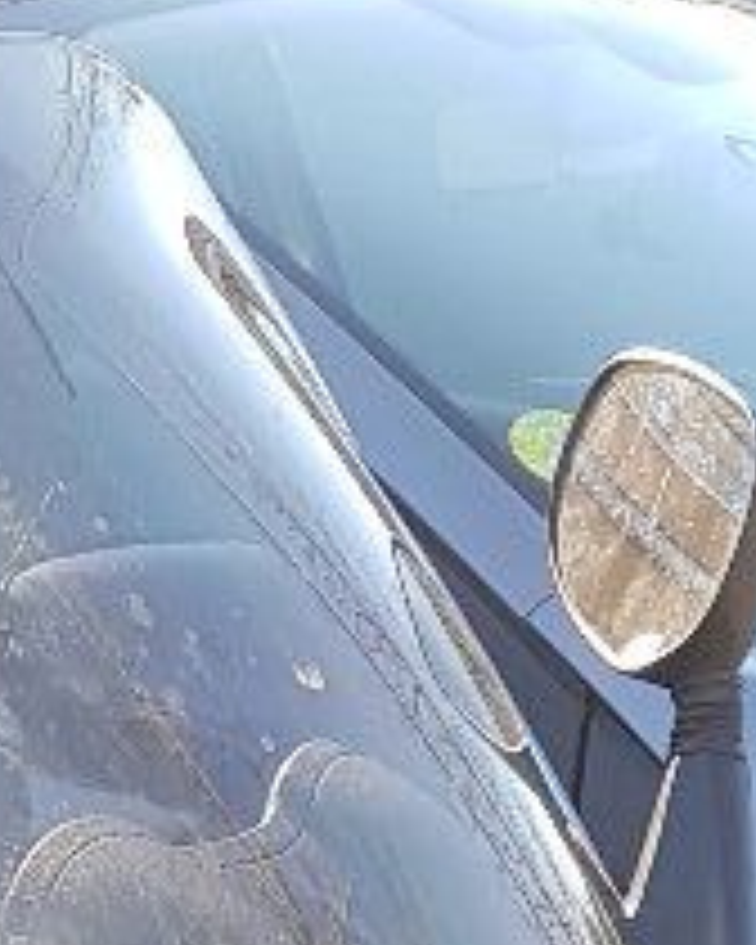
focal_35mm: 155
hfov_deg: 9.6
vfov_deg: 10.9
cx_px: -500
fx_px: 4335
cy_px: 2097
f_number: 1.7
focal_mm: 4.2
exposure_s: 1/283
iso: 40
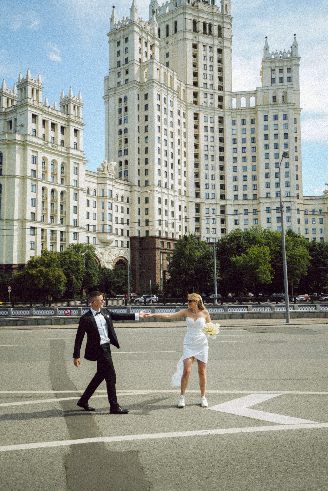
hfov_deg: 37.9
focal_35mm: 35
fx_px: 478
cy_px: 246
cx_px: 164
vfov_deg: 54.4
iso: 125
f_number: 4
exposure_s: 1/500
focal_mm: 35
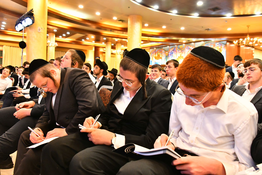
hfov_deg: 65.5
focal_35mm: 28
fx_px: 204
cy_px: 88
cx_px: 131
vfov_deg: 46.4
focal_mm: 28
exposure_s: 1/80
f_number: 5.6
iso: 3200
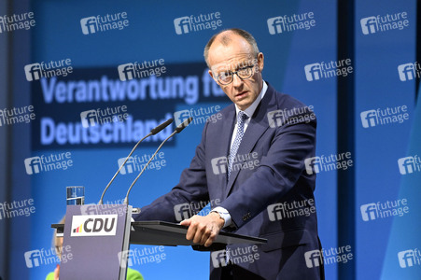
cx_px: 210
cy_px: 140
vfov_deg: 3.0
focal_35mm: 460
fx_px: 5375
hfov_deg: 4.5
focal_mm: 460
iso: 8000
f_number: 5.6
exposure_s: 1/500
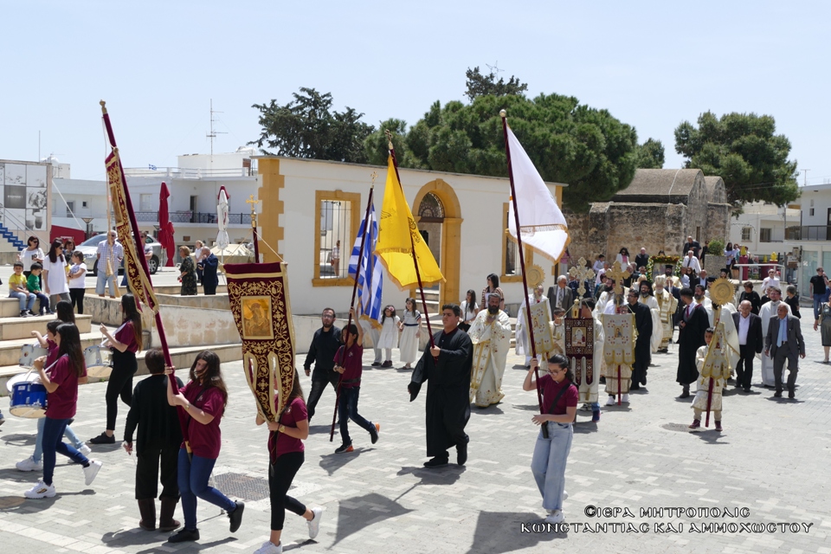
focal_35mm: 44
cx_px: 416
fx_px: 1016
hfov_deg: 44.5
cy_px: 277
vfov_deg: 30.5
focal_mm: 16
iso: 125
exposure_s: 1/1600
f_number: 3.5
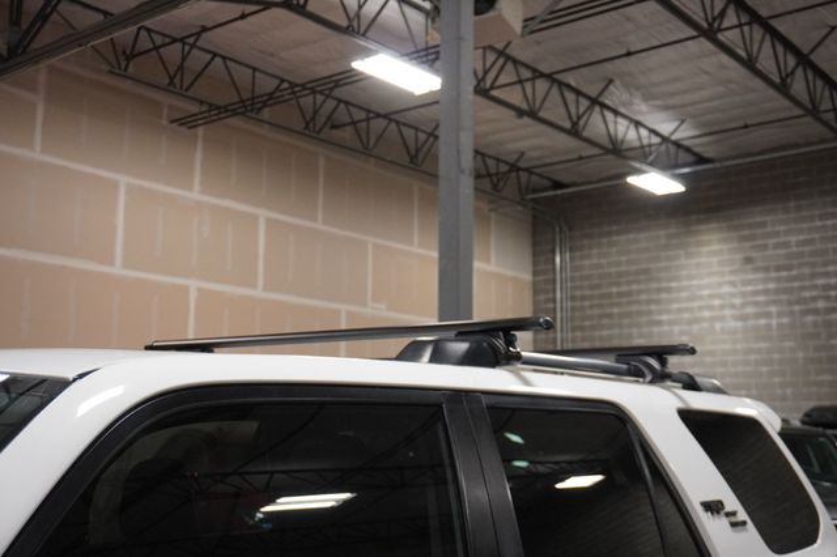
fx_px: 976
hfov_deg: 46.4
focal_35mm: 42
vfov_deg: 31.9
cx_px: 418
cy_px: 278
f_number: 4.5
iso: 2000
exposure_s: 1/160
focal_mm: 28
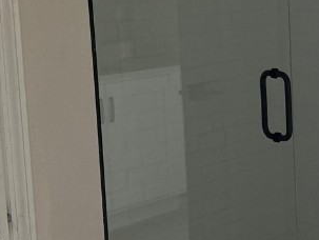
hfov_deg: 22.7
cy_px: 65
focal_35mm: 81
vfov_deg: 18.2
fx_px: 747
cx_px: 351
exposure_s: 1/60
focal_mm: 6.76
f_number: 1.78
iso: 250
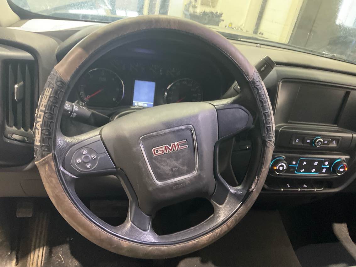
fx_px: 298
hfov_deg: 61.7
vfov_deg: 48.2
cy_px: 134
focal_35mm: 29
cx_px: 178
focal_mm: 3
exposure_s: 1/30
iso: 400
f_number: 1.8
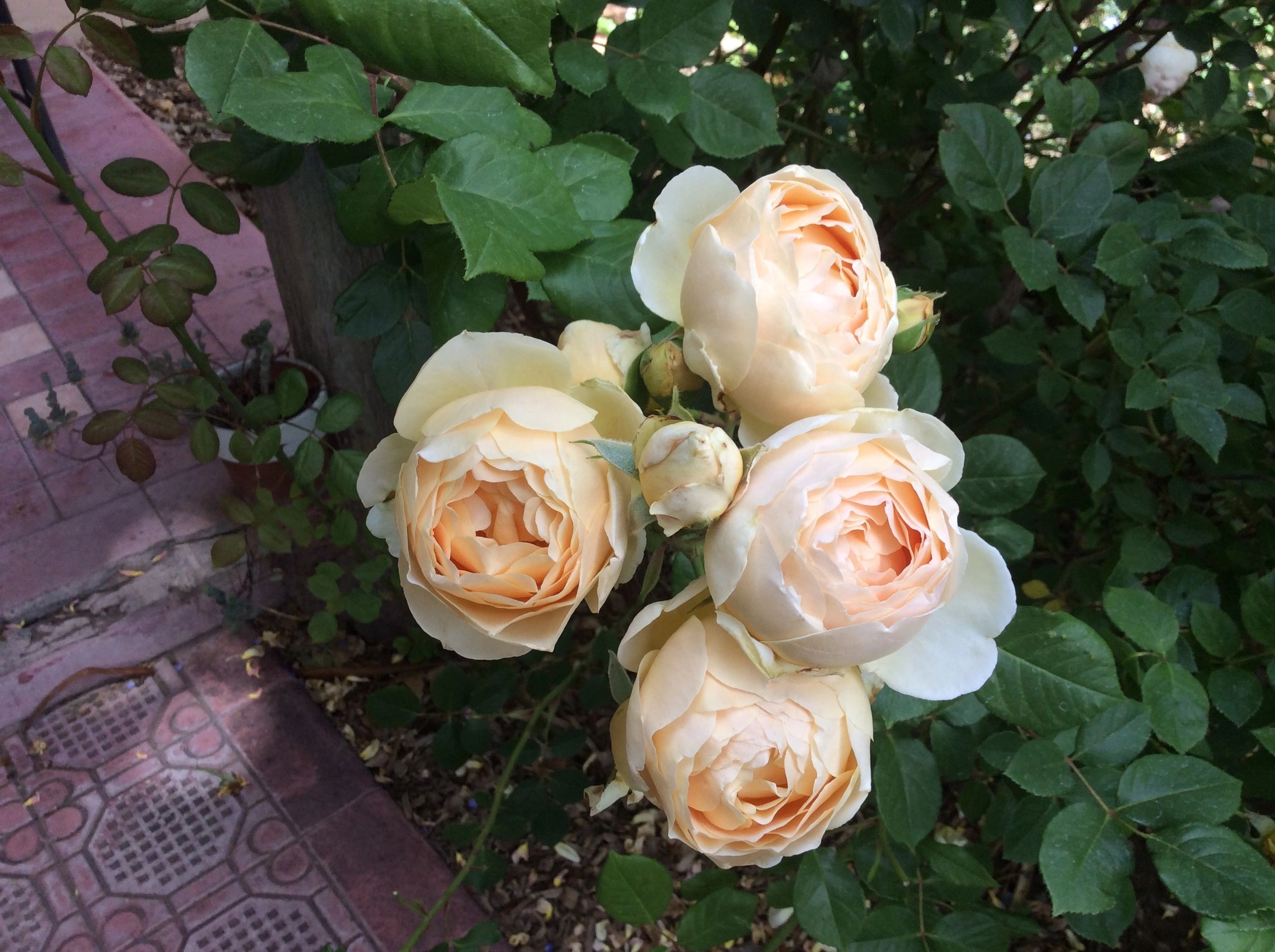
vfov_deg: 44.1
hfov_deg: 56.9
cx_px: 638
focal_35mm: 32
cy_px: 476
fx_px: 1177
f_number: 2.4
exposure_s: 1/314
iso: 32
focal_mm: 3.3
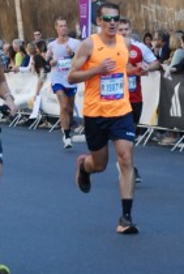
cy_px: 159
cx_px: 161
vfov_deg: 8.3
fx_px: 1892
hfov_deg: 5.6
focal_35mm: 248
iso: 1000
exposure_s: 1/640
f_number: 5.3
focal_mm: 58
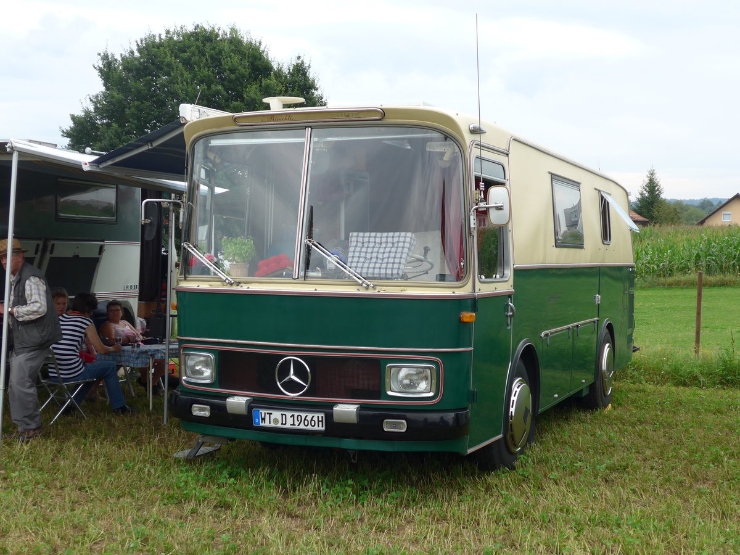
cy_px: 278
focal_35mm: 49
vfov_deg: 29.7
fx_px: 1047
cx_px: 370
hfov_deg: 38.9
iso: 80
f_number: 3.2
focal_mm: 10.1
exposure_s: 1/250
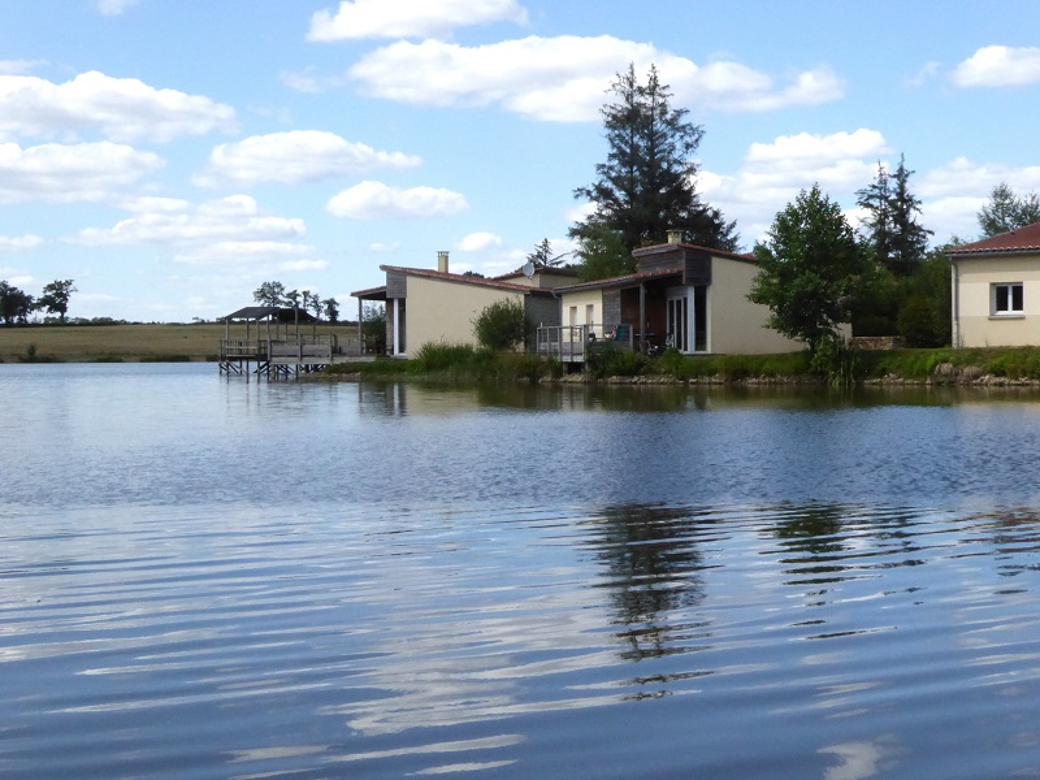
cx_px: 520
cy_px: 390
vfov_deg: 27.0
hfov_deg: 35.5
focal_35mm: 54
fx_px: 1622
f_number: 7.1
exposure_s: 1/1600
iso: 800
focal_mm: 9.6
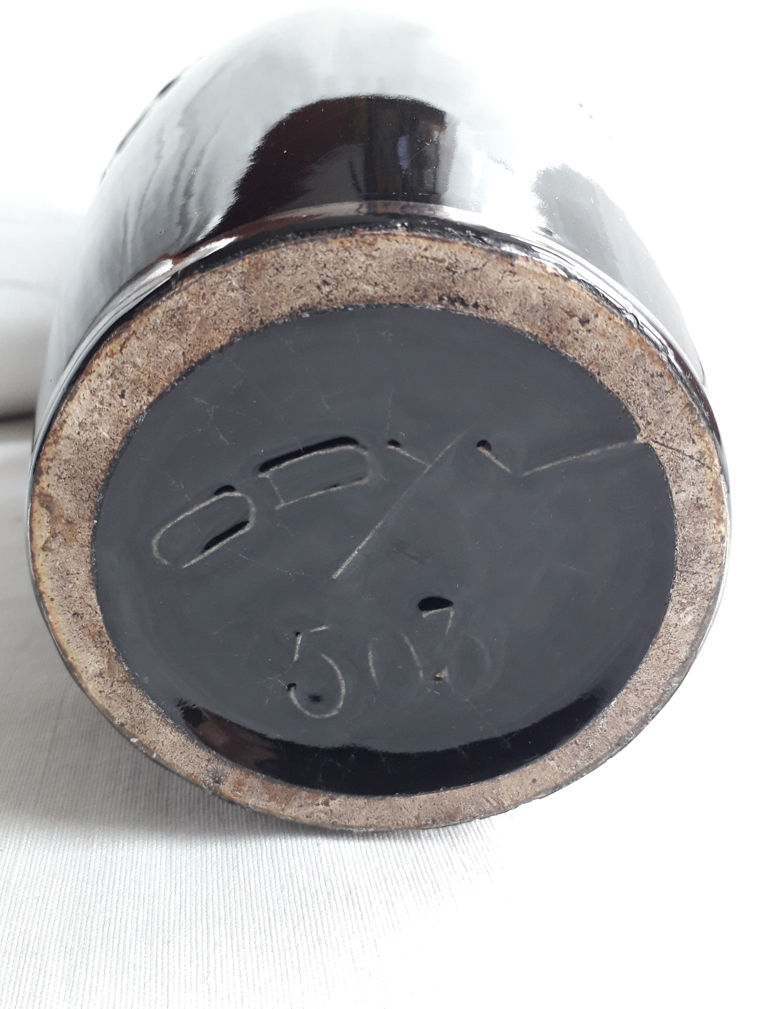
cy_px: 504
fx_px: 787
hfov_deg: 51.4
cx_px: 378
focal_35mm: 27
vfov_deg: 65.3
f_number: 1.9
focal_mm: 3.6
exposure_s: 1/50
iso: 125
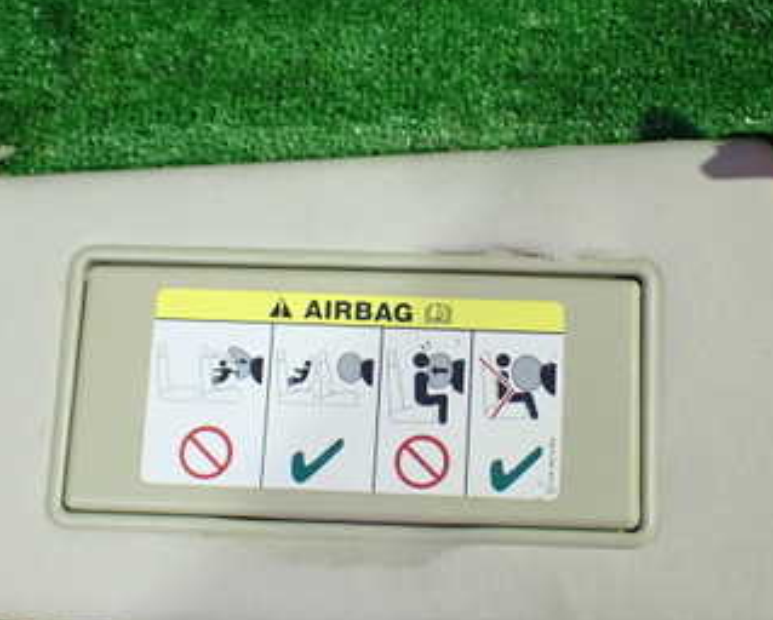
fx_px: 1260
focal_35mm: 55
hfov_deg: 34.0
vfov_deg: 27.6
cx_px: 451
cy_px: 341
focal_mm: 5.4
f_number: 2.3
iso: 800
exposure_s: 1/80
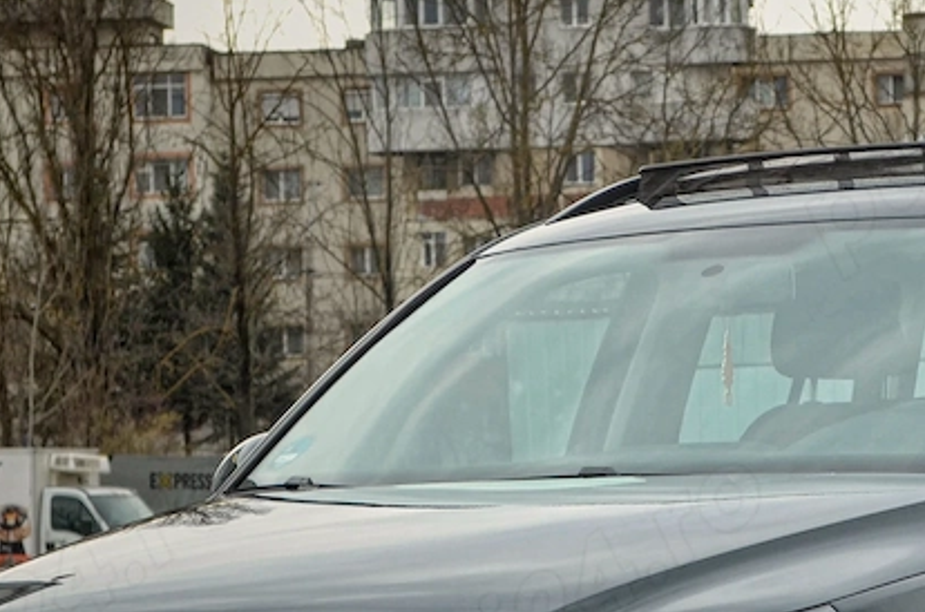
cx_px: 781
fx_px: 5107
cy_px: 583
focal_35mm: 199
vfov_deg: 6.8
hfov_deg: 10.3
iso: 200
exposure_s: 1/160
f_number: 5.6
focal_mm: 55
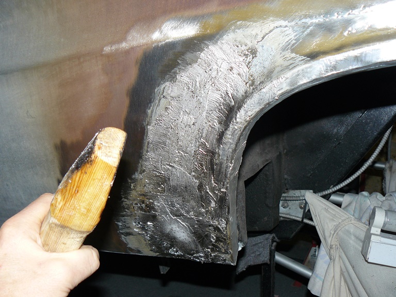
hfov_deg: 51.4
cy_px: 148
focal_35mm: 36
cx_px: 198
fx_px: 412
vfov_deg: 39.7
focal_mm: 6
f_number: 2.8
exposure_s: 1/30
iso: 100
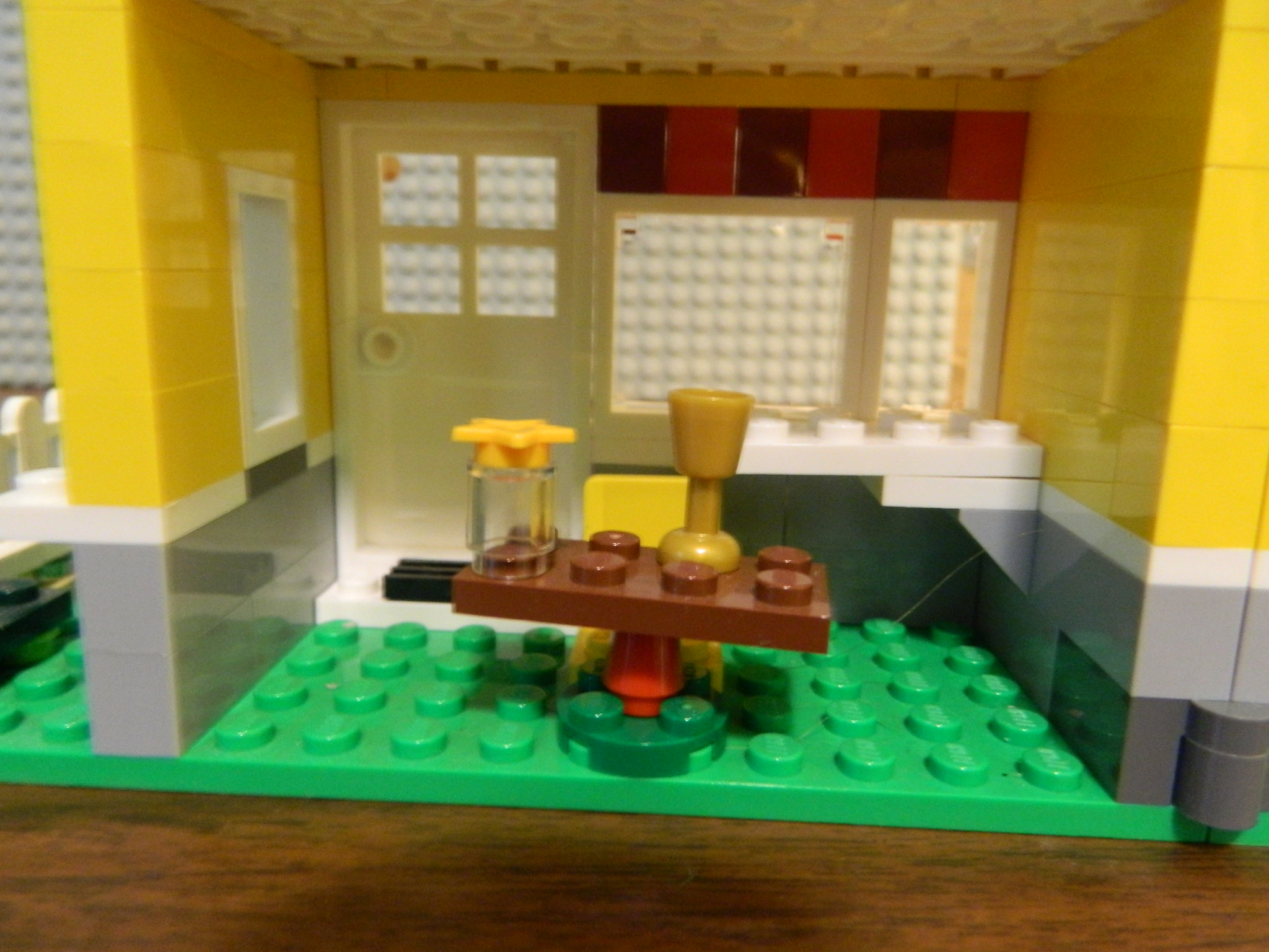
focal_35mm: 25
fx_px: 916
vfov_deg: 54.9
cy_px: 476
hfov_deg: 69.4
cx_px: 634
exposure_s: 1/10
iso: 400
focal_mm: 4.5
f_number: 3.1
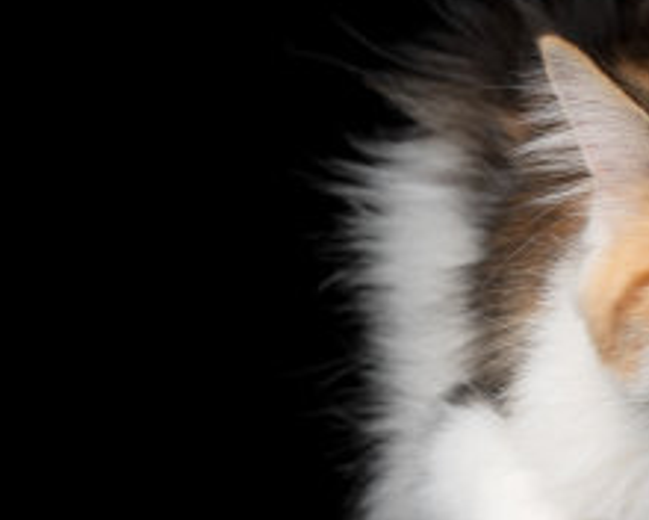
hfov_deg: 4.3
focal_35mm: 446
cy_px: 322
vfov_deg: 3.5
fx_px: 8567
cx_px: 796
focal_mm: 171
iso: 160
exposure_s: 1/160
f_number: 11
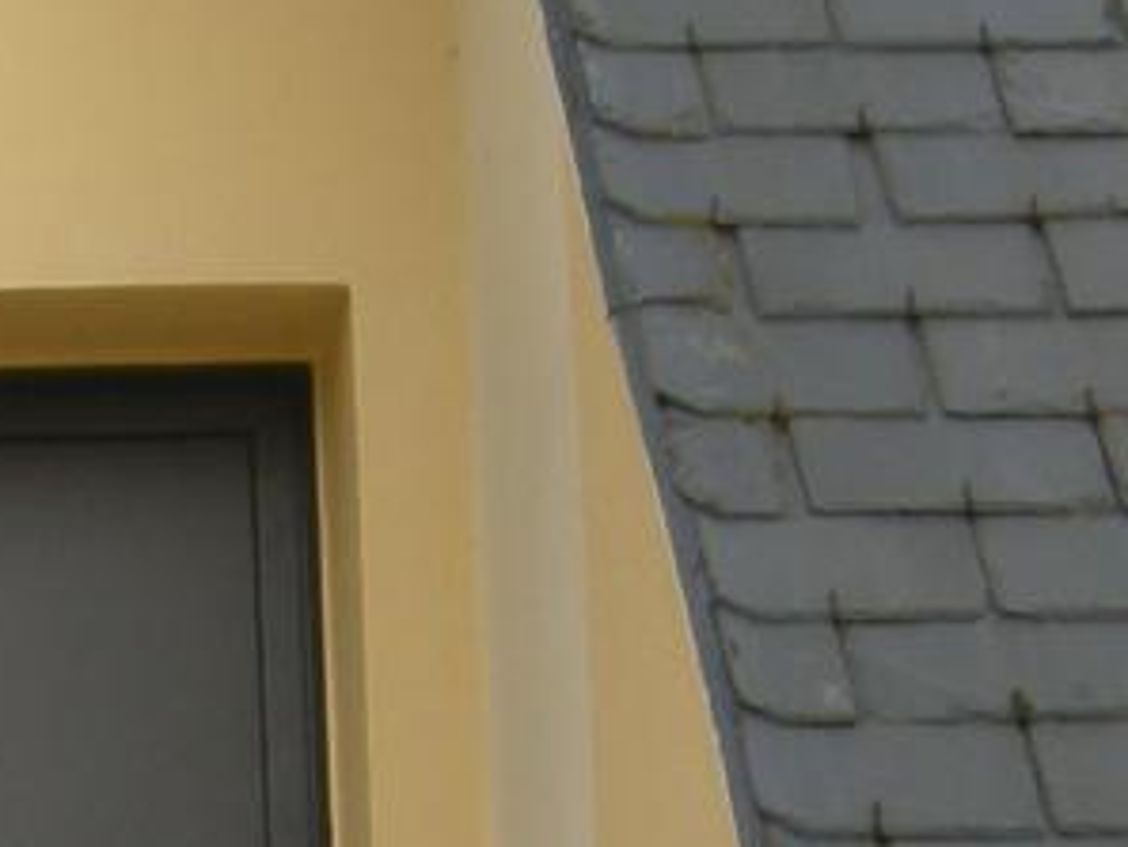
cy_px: 1683
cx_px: -361
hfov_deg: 8.6
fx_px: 7367
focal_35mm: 226
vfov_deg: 6.4
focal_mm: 7.5
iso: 64
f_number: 3.8
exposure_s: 1/112
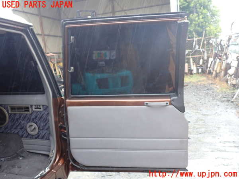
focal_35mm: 30
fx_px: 207
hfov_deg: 60.0
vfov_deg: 46.8
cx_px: 120
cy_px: 90
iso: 250
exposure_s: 1/30
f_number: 2.3
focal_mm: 5.4
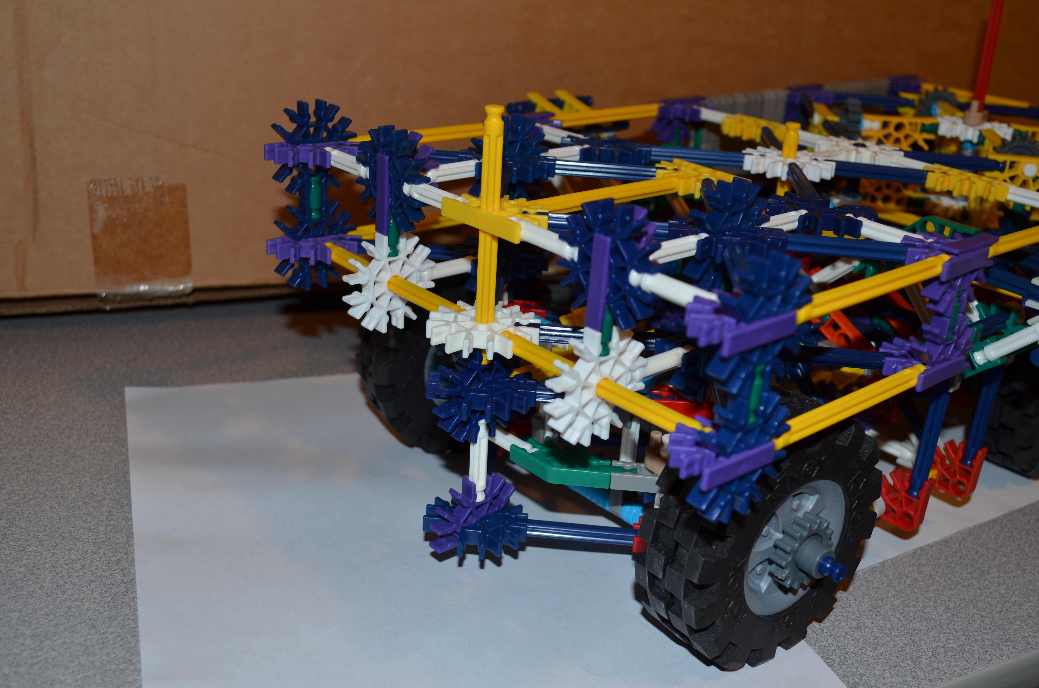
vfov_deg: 34.1
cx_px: 520
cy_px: 344
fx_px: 1123
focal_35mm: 39
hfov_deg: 49.6
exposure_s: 1/30
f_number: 5.6
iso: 200
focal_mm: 26
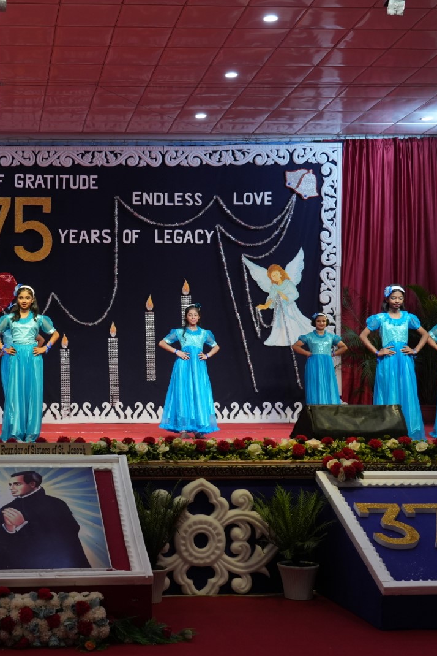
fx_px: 1019
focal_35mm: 56
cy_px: 329
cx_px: 36
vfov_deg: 35.6
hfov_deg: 23.5
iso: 1600
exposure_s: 1/200
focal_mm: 37
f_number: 5.6
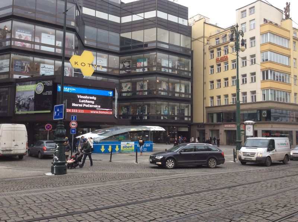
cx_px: 149
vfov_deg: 42.9
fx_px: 284
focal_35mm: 33
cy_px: 111
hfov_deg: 55.4
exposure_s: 1/268
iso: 32
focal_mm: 3.3
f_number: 2.4
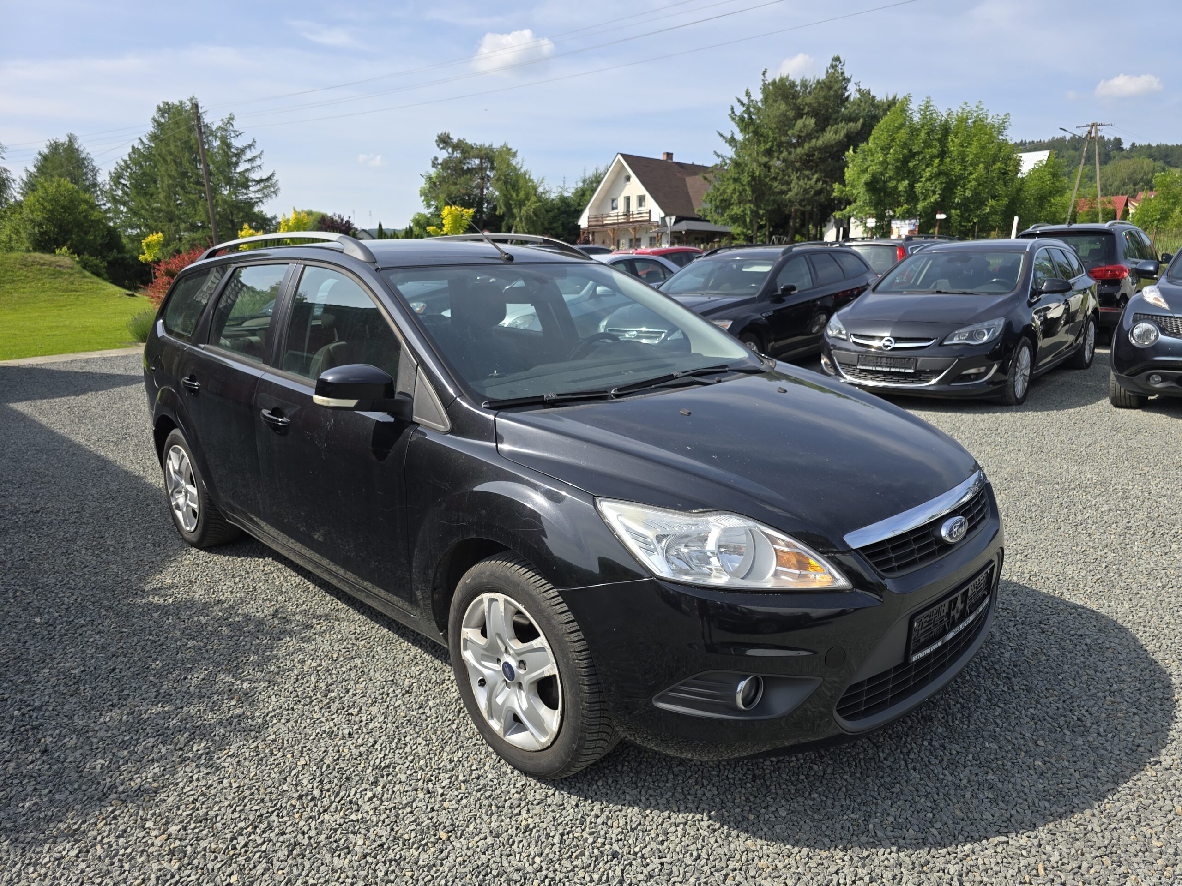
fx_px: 785
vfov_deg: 58.9
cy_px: 443
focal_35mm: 23
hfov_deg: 73.9
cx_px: 591
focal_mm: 6.3
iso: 12
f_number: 1.7
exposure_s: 1/557
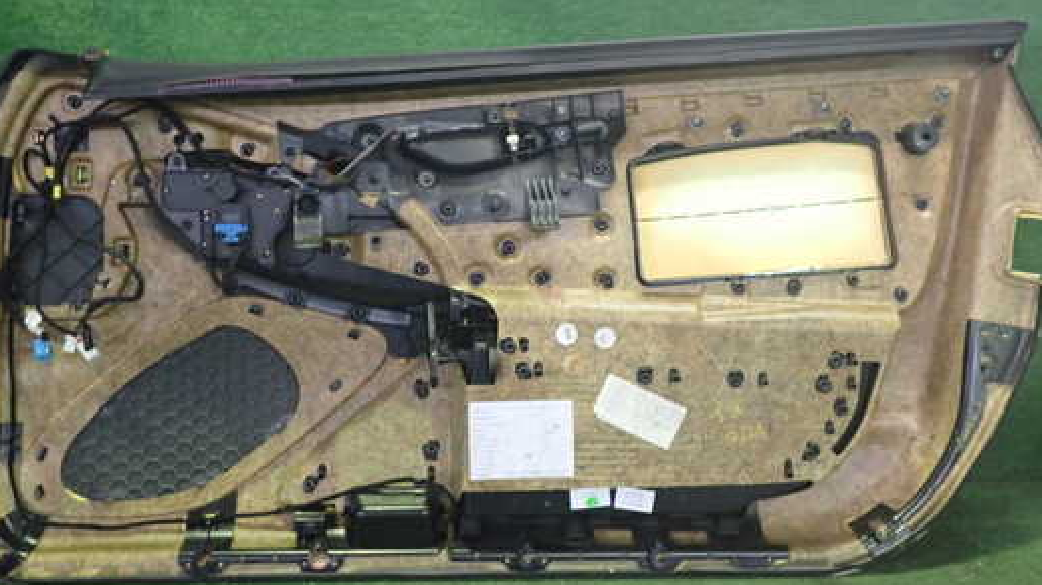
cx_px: 489
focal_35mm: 38
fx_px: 1050
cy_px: 242
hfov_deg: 52.8
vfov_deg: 31.1
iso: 640
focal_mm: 5.4
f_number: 2.3
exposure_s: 1/30
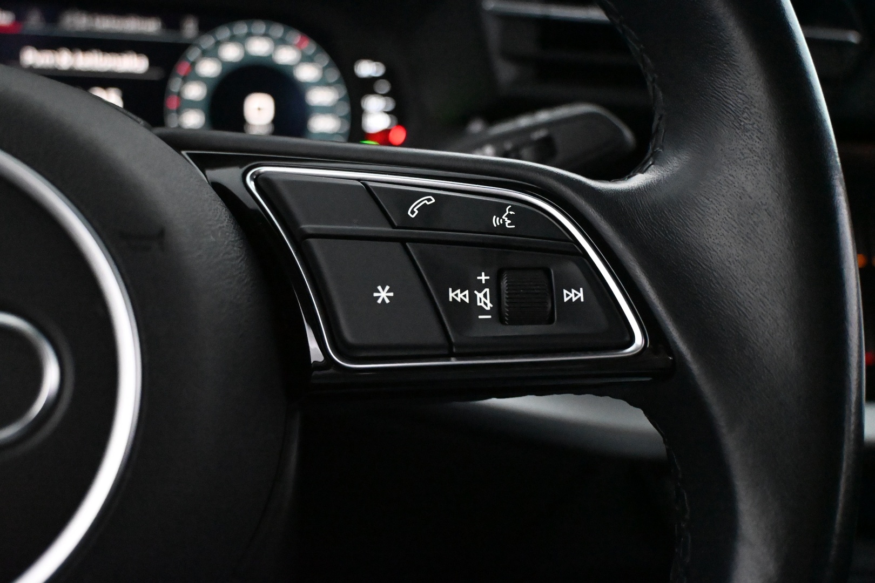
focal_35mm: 34
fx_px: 838
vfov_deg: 38.4
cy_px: 292
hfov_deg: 55.1
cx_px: 438
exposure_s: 1/125
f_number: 4.2
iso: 12800
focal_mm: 23
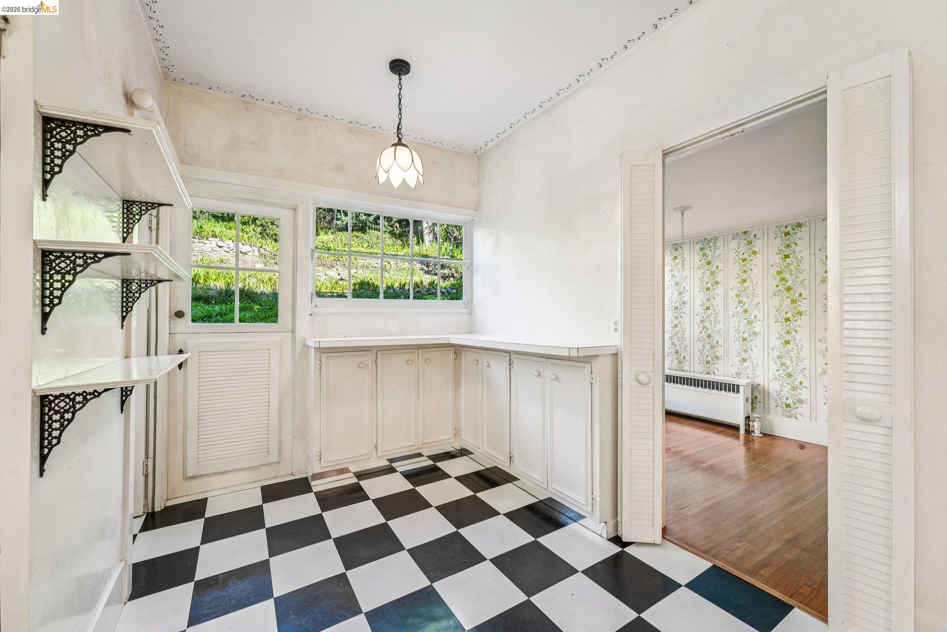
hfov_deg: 104.3
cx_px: 474
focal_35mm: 14
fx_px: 368
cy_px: 316
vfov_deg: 81.2
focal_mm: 14
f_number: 9
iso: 640
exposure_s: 1/15
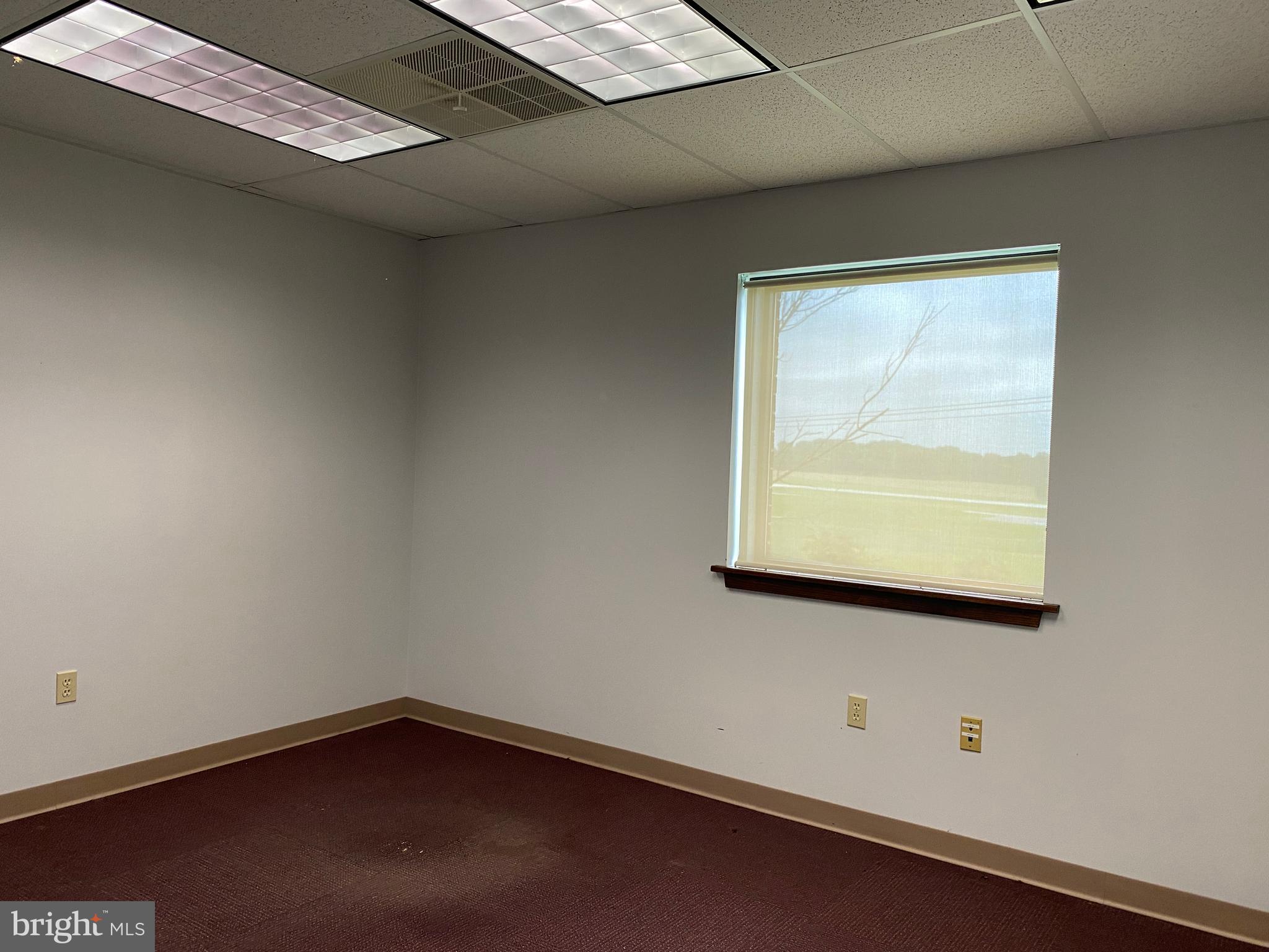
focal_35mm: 26
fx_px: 953
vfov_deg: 53.1
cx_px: 634
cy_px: 476
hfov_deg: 67.3
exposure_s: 1/60
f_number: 1.8
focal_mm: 4.25
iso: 125
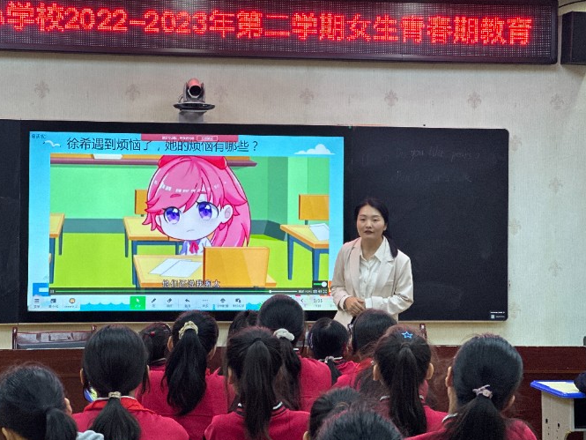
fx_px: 1371
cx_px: 288
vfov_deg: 18.2
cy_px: 216
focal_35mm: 81
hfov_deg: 24.1
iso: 160
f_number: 2.8
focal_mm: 9
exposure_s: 1/50
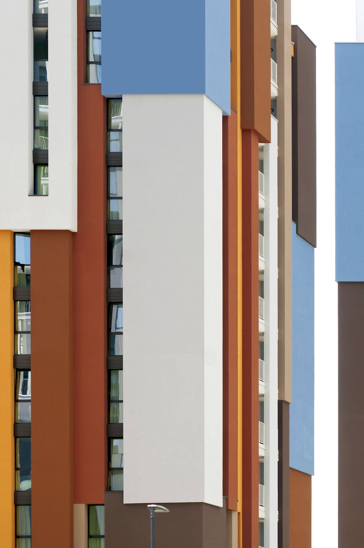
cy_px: 274
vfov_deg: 13.1
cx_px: 182
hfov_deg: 8.7
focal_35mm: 158
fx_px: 2395
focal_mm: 105
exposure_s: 1/2000
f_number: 4.5
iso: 200
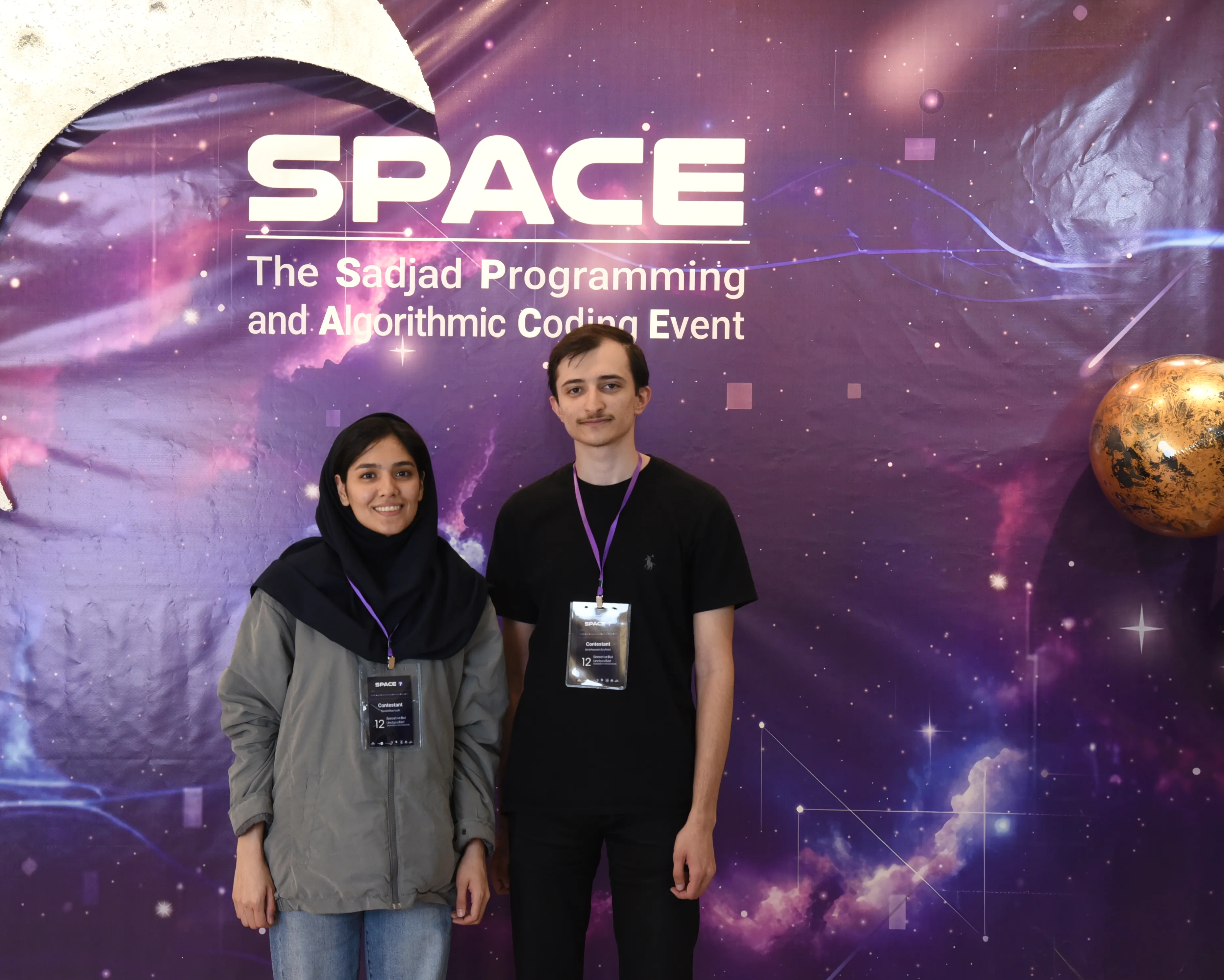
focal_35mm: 66
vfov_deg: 23.1
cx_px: 499
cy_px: 489
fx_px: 2391
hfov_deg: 28.7
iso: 1600
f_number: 6.3
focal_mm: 58
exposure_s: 1/100
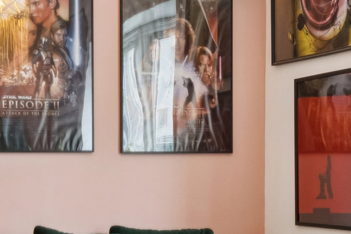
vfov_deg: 15.7
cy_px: 200
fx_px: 838
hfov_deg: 23.6
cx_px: 138
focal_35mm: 86
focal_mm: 17
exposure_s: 1/3.33
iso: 800
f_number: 11
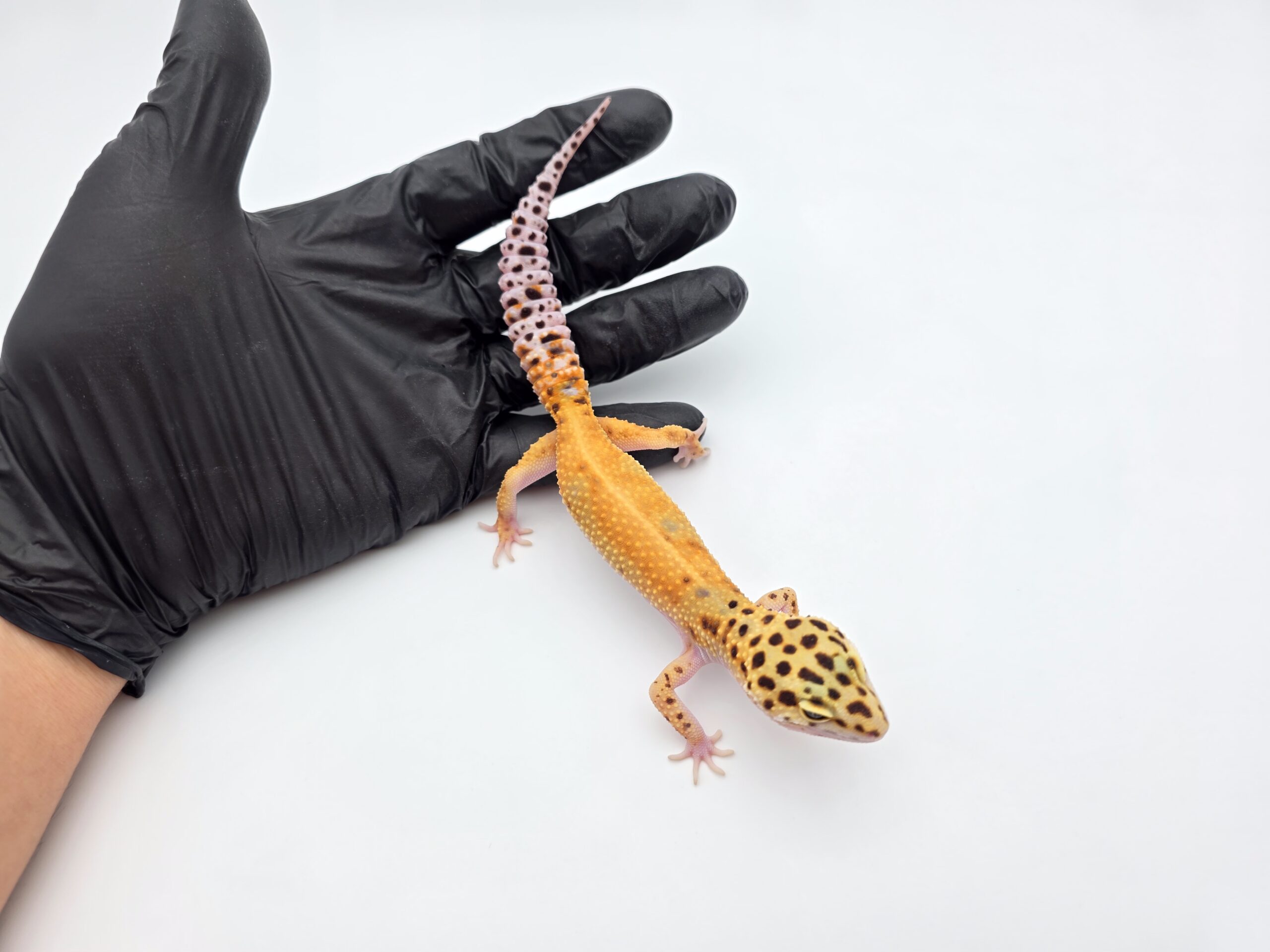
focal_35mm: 23
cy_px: 476
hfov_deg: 73.9
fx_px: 844
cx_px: 635
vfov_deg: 58.9
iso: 40
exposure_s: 1/359
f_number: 1.7
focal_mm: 6.3
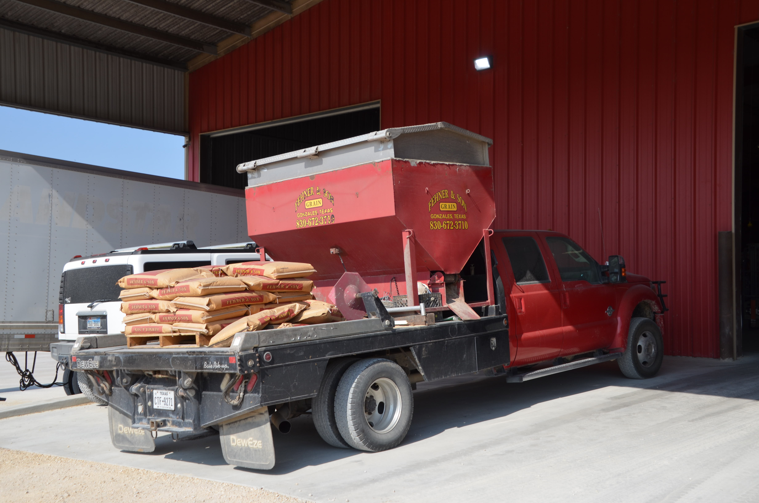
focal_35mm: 40
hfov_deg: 48.0
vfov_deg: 32.9
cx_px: 380
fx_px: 852
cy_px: 252
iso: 125
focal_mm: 27
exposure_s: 1/250
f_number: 8
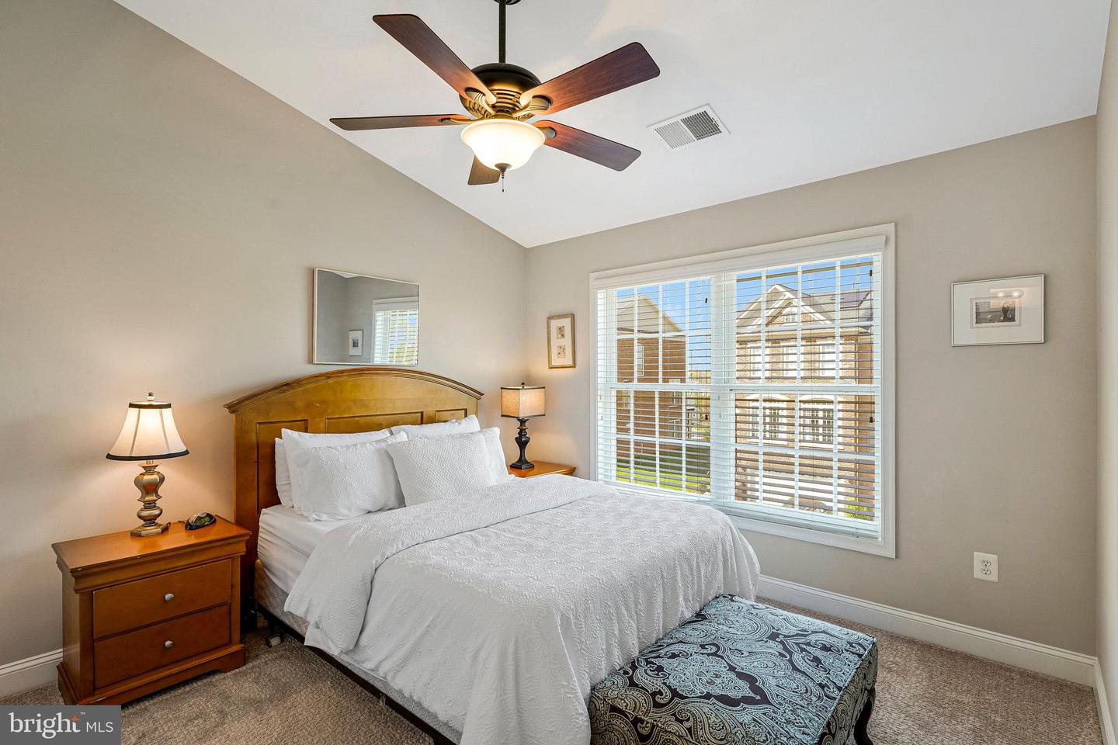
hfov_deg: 93.6
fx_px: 525
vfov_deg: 70.8
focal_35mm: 17
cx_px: 559
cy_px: 372
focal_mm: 16.9
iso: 400
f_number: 8
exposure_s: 1/20
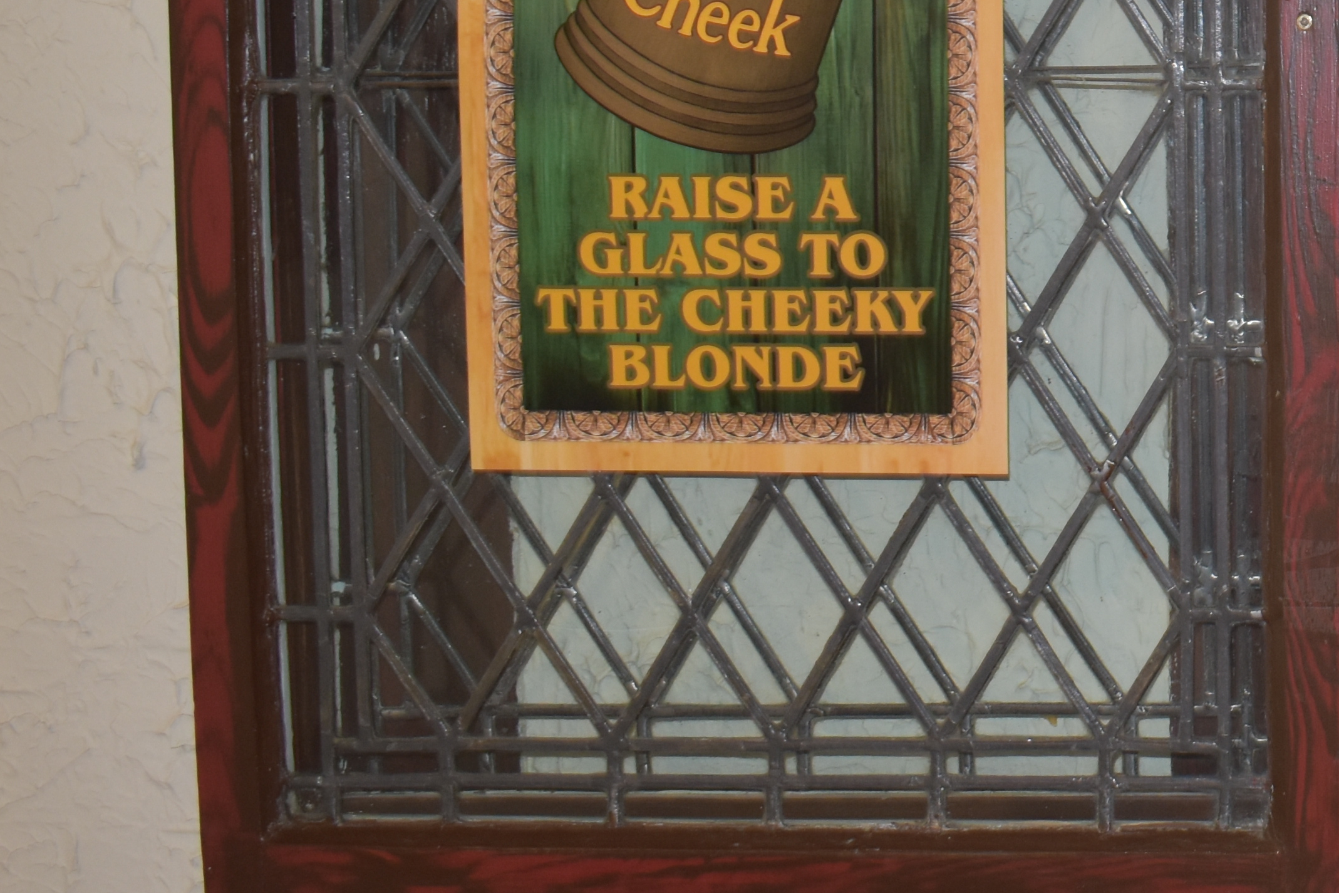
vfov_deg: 15.3
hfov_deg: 20.8
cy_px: 110
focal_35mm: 88
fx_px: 3288
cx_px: 1771
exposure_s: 1/20
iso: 400
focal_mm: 21
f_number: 3.8
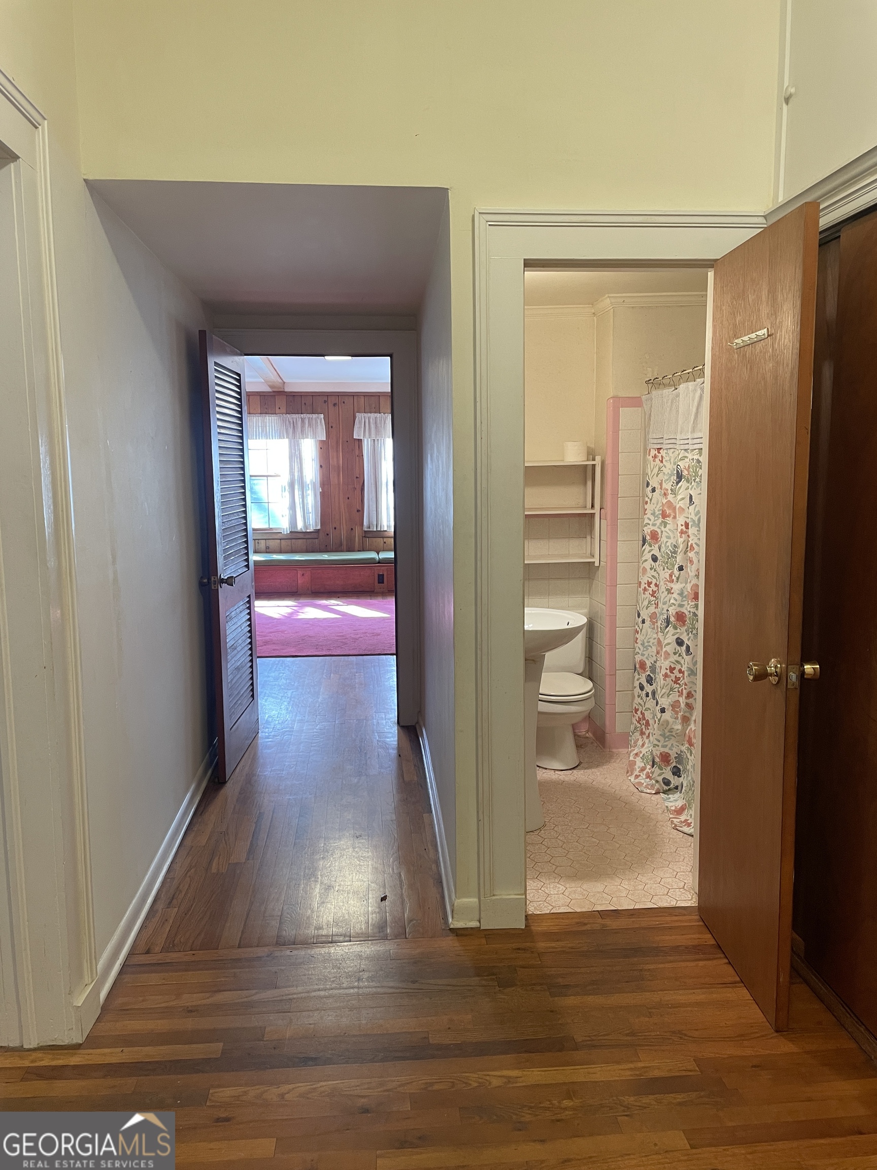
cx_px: 438
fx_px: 878
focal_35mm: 26
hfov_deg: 53.1
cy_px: 585
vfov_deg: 67.3
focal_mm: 4.2
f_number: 1.6
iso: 100
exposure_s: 1/60
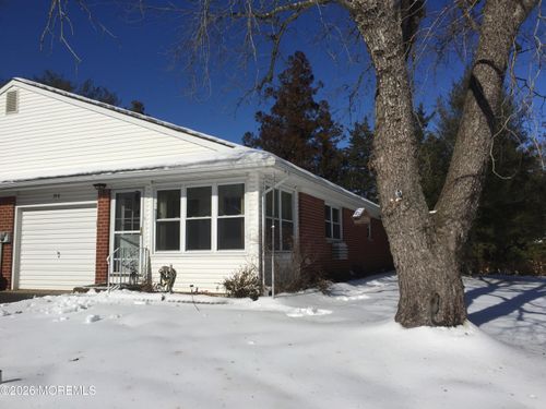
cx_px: 273
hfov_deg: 61.7
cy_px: 204
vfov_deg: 48.2
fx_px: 457
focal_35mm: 29
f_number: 2.2
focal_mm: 4.15
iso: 32
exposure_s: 1/6623
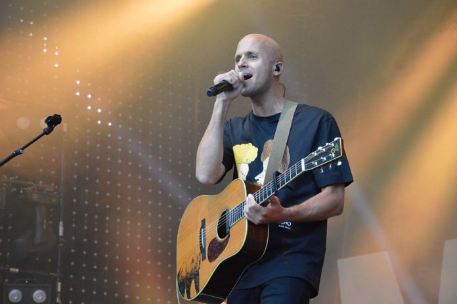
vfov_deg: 13.0
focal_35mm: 105
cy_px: 152
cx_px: 228
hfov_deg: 19.5
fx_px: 1332
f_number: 5.3
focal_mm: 70
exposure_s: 1/400
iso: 3200
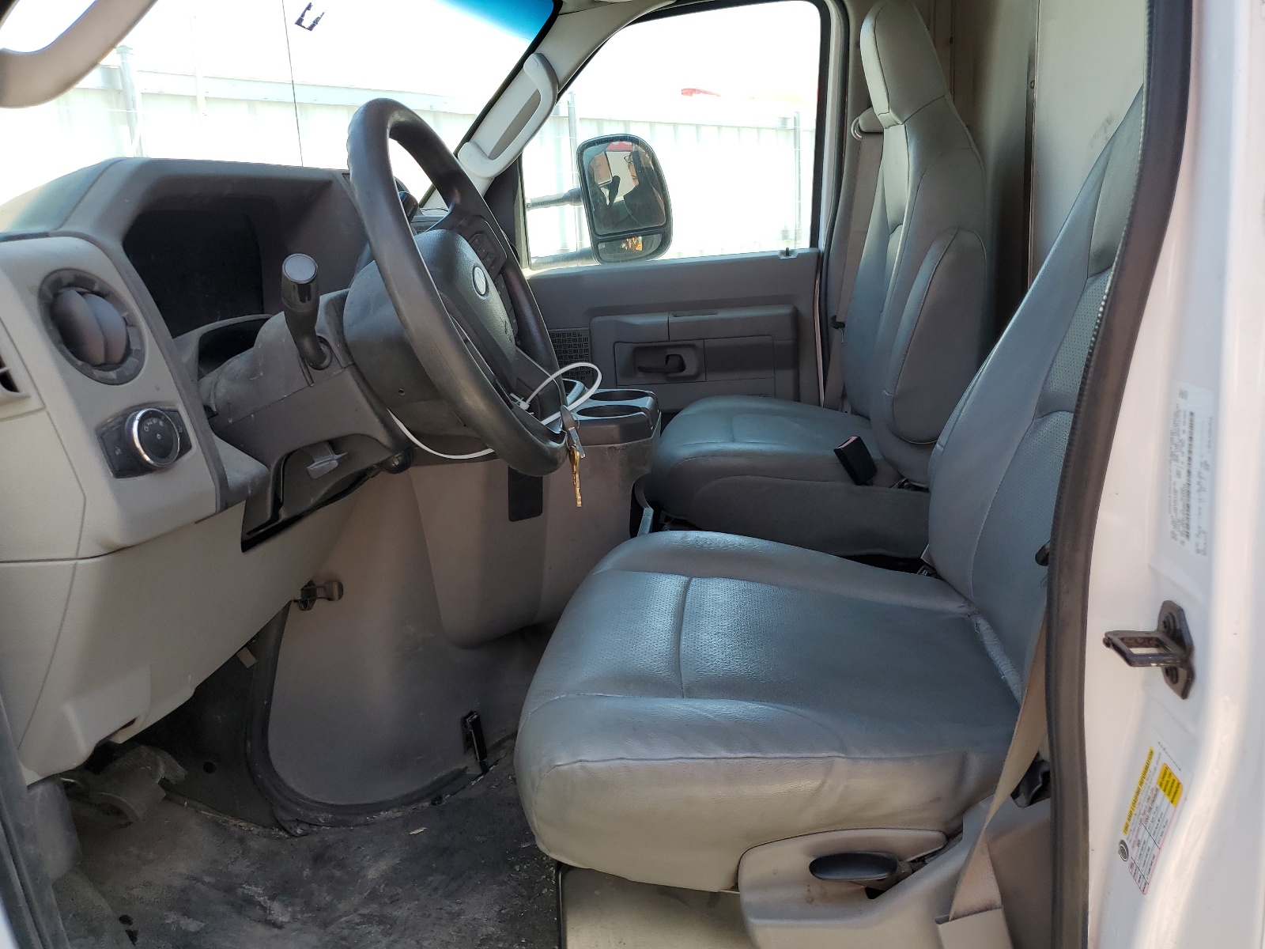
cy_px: 474
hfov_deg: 67.3
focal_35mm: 26
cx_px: 632
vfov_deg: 53.1
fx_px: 950
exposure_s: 1/417
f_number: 1.5
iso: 50
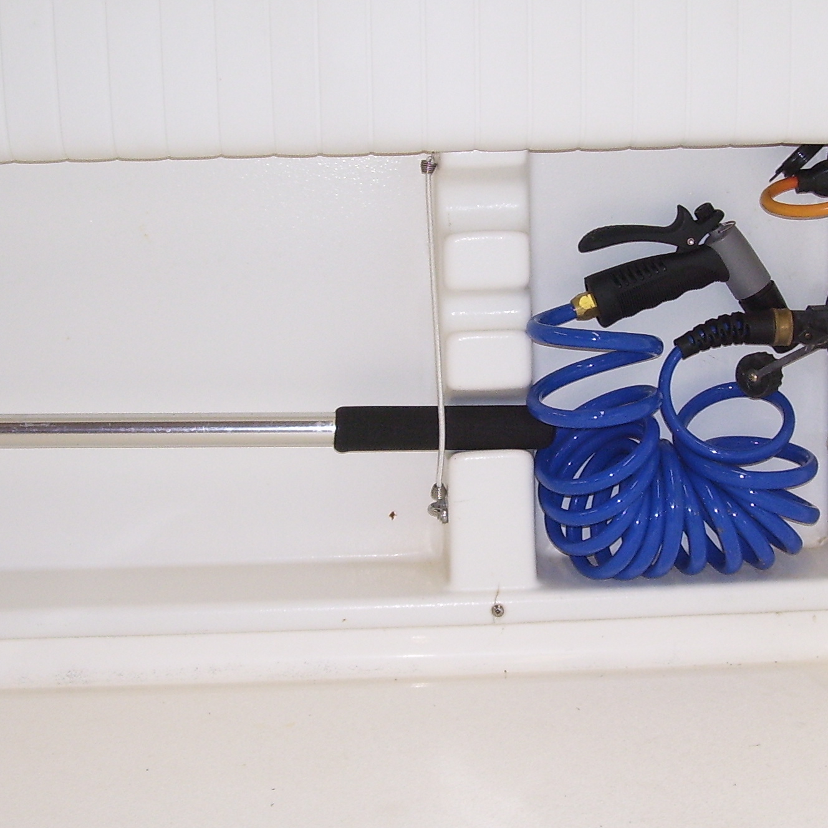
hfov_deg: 23.9
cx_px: 529
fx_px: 1948
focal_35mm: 72
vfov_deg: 24.0
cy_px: 354
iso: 80
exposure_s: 1/60
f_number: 3
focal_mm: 7
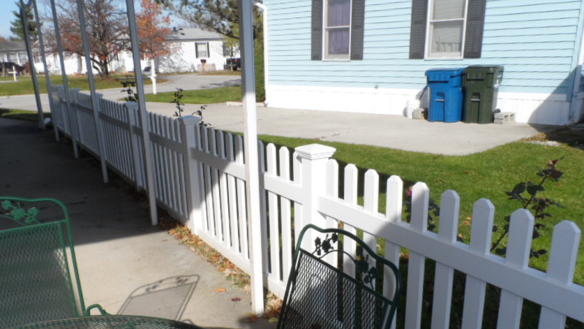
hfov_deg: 60.9
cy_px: 254
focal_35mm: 32
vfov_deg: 35.7
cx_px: 262
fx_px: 496
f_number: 5.7
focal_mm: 4
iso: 120
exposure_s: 1/500
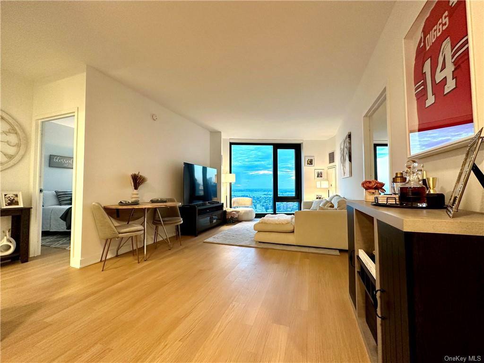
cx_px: 242
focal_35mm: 14
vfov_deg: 85.7
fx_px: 196
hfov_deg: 102.1
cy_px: 182
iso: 250
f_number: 2.2
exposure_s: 1/60
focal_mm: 2.22
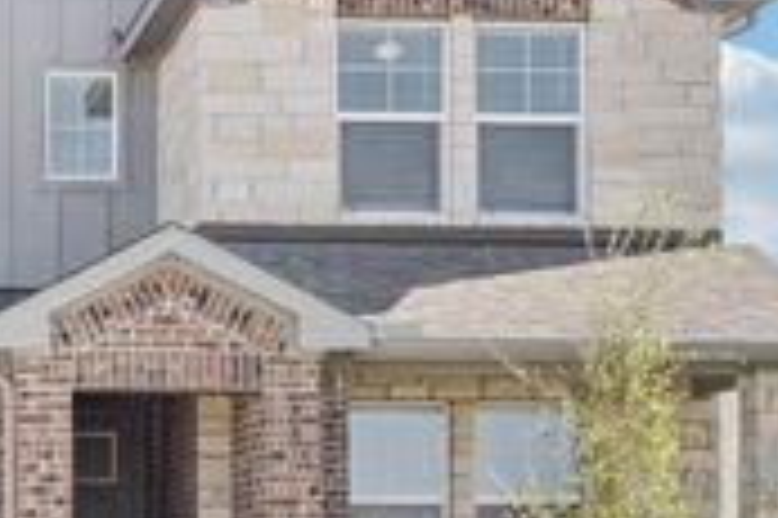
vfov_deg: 13.1
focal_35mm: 104
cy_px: 358
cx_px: -180
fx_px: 2245
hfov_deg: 18.5
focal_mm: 24
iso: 400
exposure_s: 1/250
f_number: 8
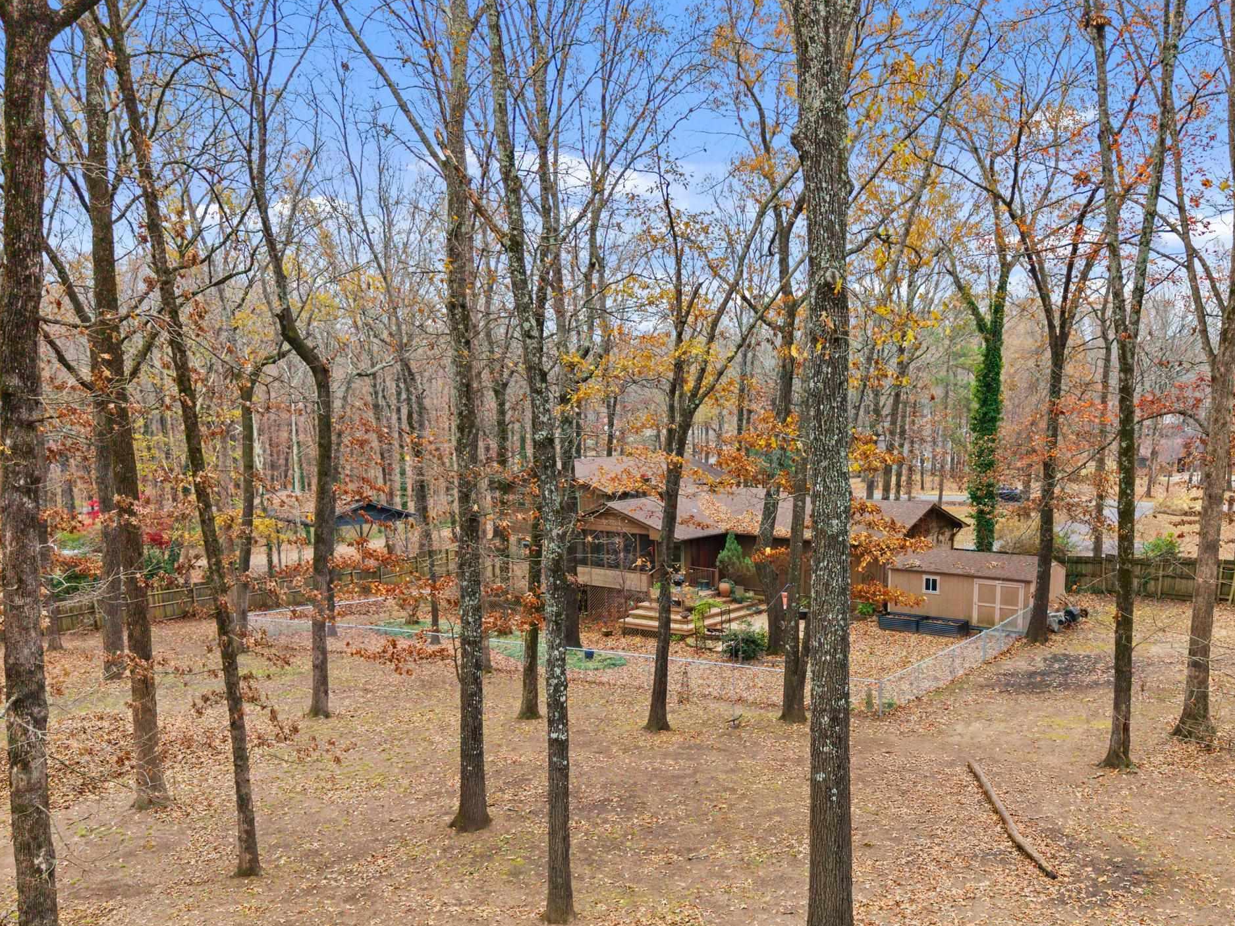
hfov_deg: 56.6
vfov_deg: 43.6
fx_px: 1142
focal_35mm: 32
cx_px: 712
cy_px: 610
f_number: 1.8
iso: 200
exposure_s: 1/500
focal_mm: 8.67
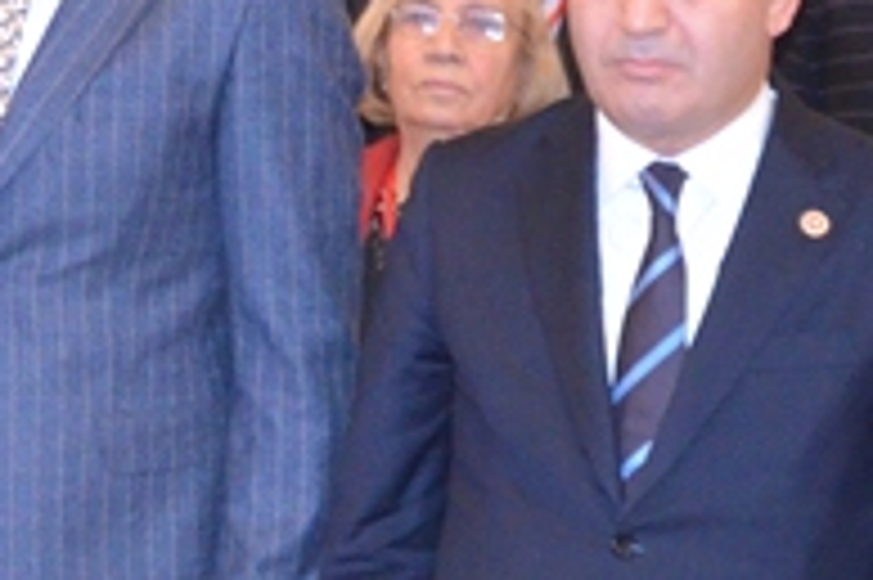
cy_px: 4
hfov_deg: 8.5
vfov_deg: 5.8
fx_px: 5718
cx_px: -450
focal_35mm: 236
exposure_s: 1/60
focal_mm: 34
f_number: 4.2
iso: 3200
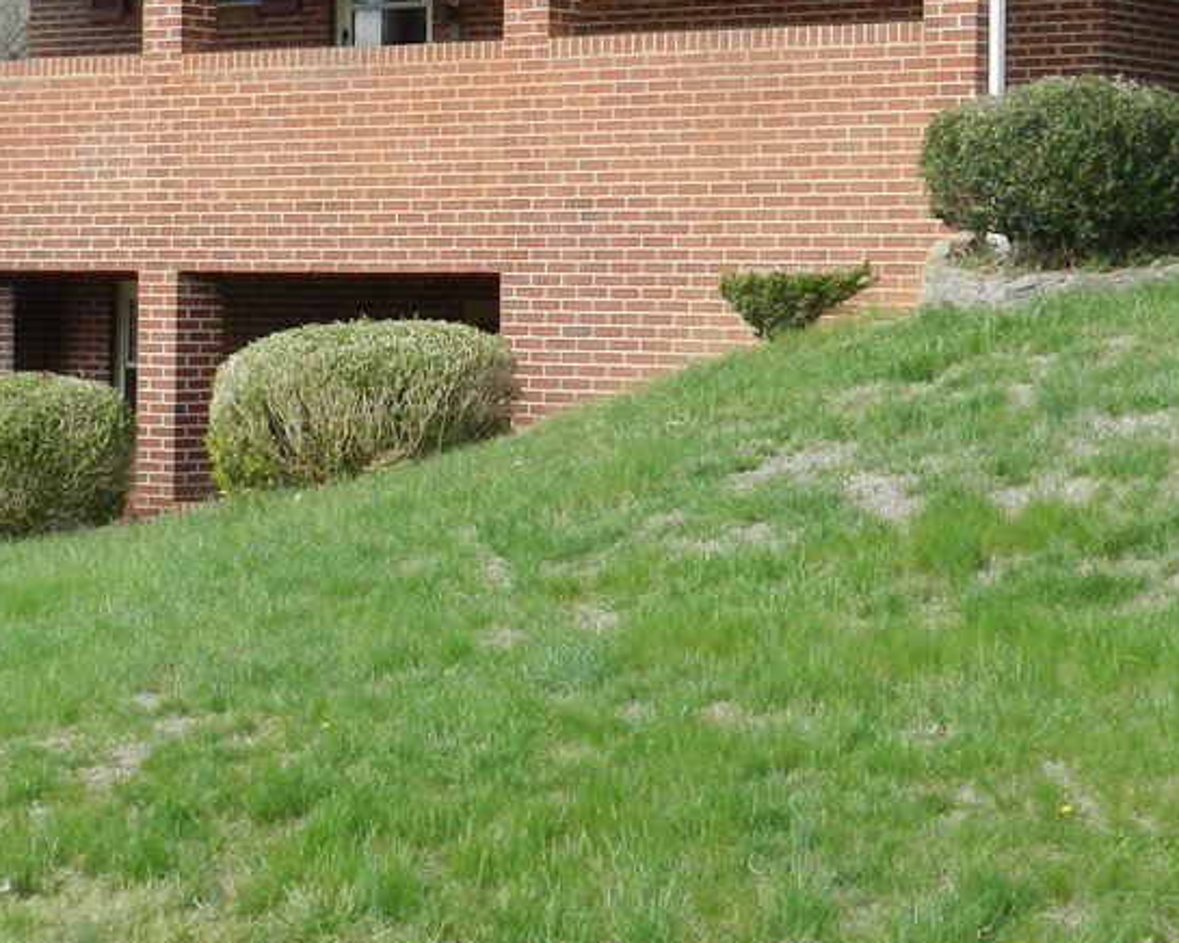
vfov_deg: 14.9
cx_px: 451
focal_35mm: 103
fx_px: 3594
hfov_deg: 18.6
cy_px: 248
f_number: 4
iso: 160
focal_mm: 6.7
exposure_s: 1/400
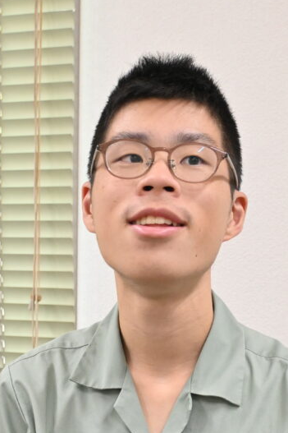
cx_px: 110
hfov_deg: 18.0
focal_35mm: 75
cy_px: 386
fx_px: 906
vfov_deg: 26.0
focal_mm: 26.5
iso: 2000
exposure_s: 1/160
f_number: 4.5
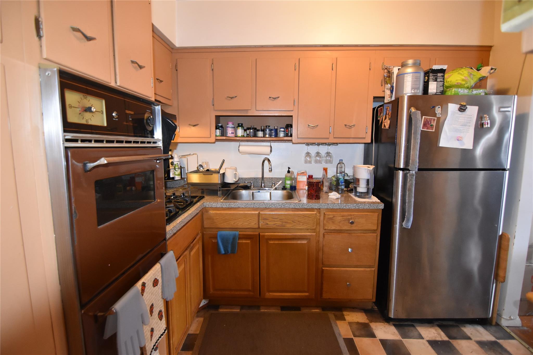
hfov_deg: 92.4
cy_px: 178
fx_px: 255
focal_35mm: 17
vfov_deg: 69.6
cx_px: 266
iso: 1800
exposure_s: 1/60
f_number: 2.8
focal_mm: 11.5
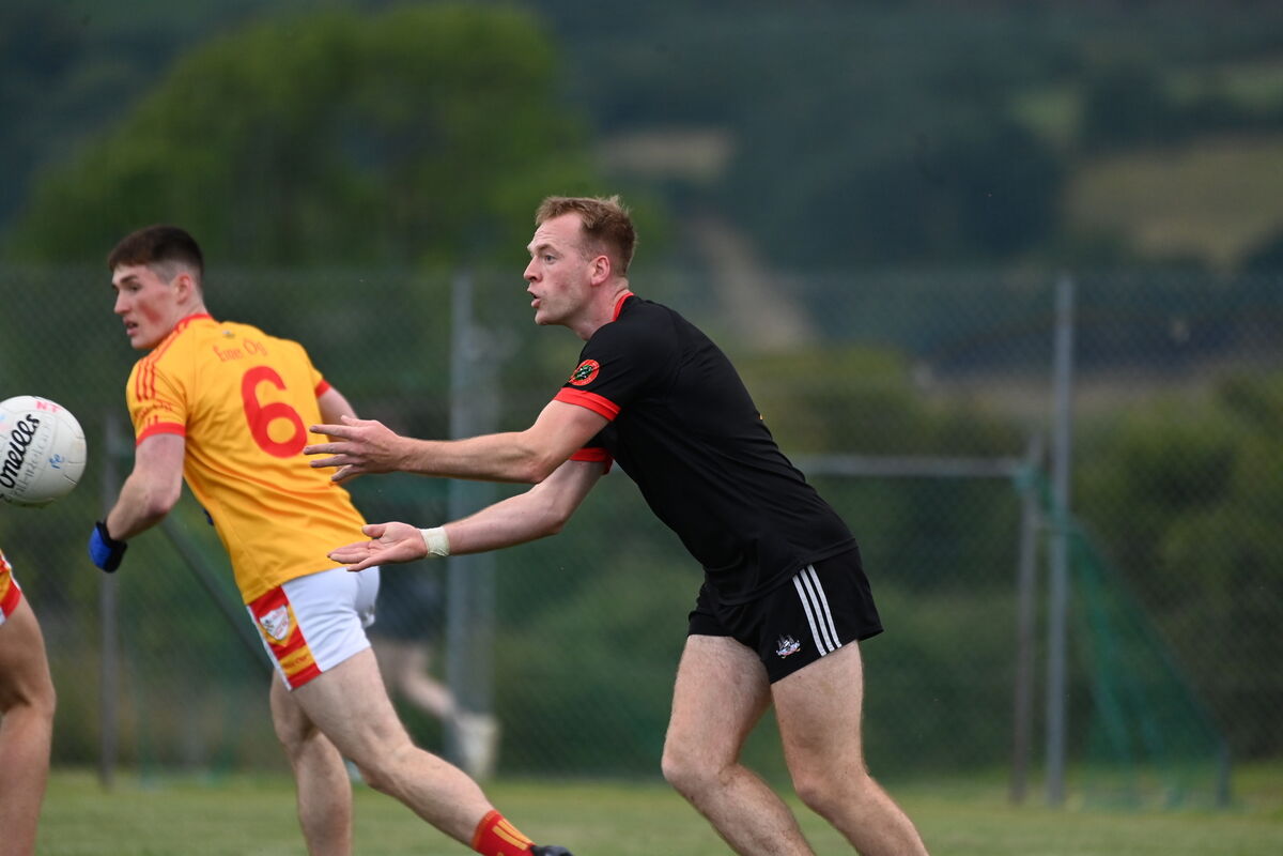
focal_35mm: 500
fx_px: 17818
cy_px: 428
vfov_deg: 2.7
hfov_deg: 4.1
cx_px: 642
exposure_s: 1/1250
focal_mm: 500
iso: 1600
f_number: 5.6
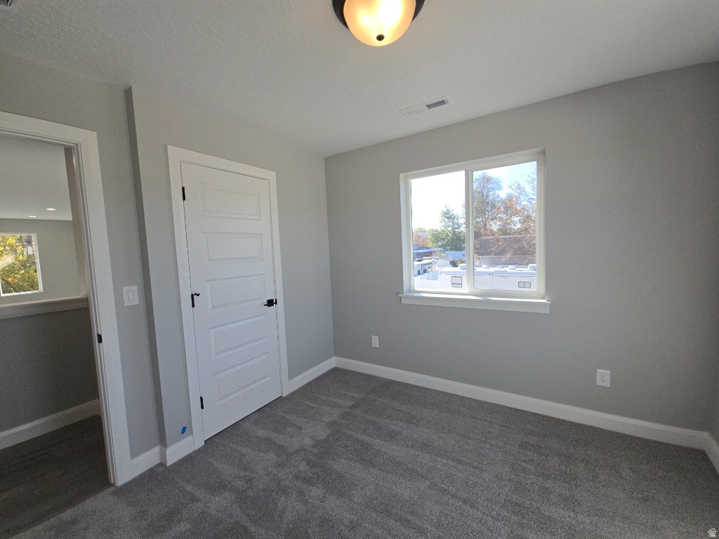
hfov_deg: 106.2
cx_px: 360
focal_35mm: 13
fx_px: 270
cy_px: 270
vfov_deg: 89.9
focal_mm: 2.2
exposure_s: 1/306
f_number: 2.2
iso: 50
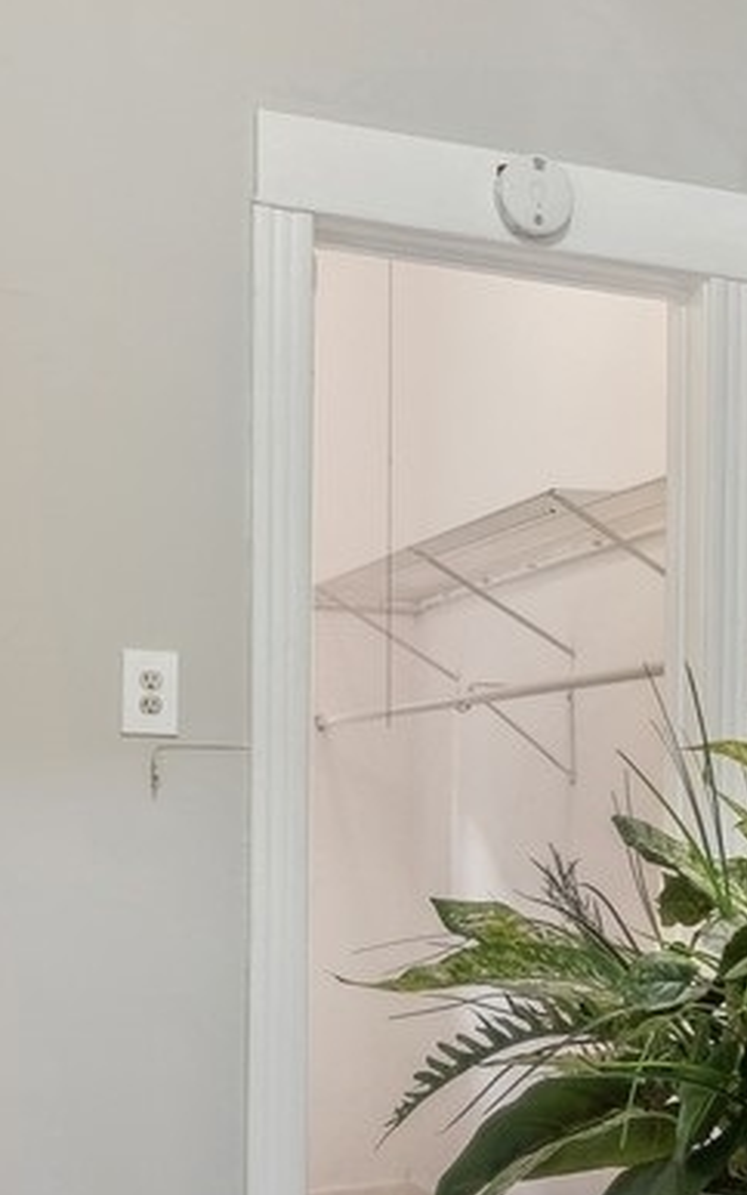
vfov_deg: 33.9
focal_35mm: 59
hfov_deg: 21.3
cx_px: 735
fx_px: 1921
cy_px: 882
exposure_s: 1/2
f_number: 9.5
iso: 200
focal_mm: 14
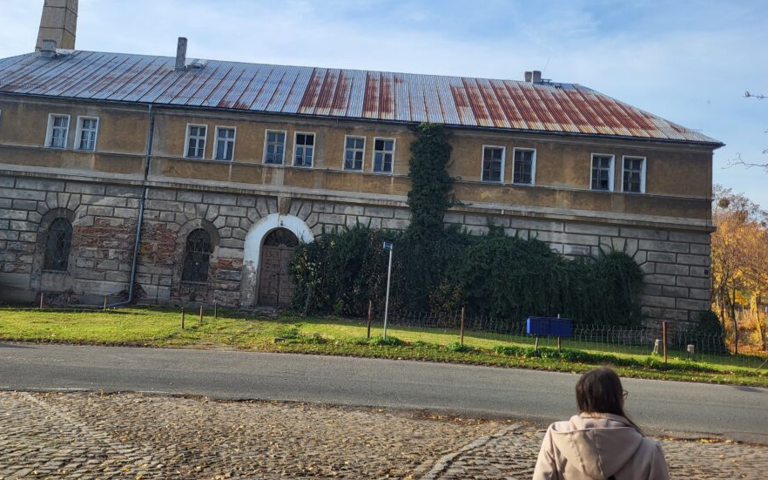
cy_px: 166
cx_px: 324
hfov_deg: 59.4
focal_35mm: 32
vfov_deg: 39.0
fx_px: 670
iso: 40
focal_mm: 5.4
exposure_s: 1/1361
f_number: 1.8
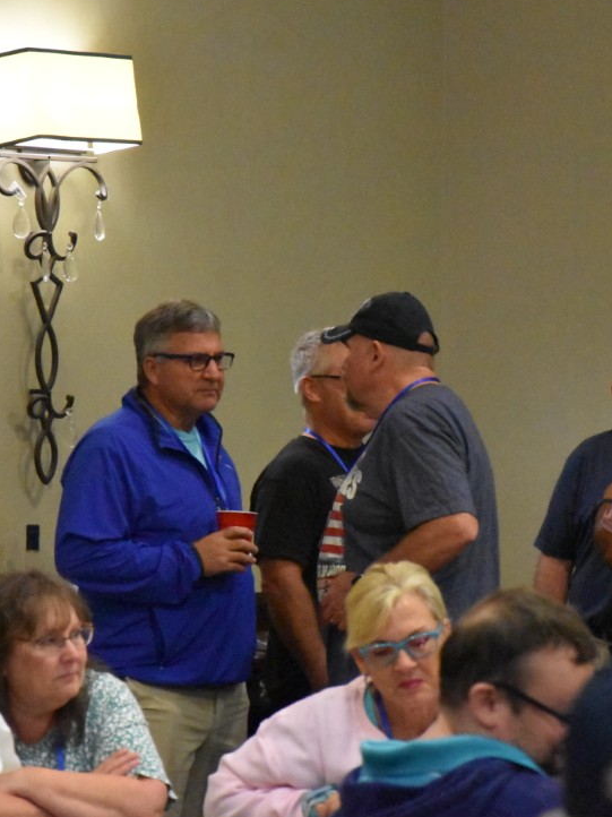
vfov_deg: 8.2
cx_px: 215
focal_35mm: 242
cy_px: 399
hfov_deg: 6.1
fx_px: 5703
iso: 12800
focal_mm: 105
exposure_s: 1/100
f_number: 5.6
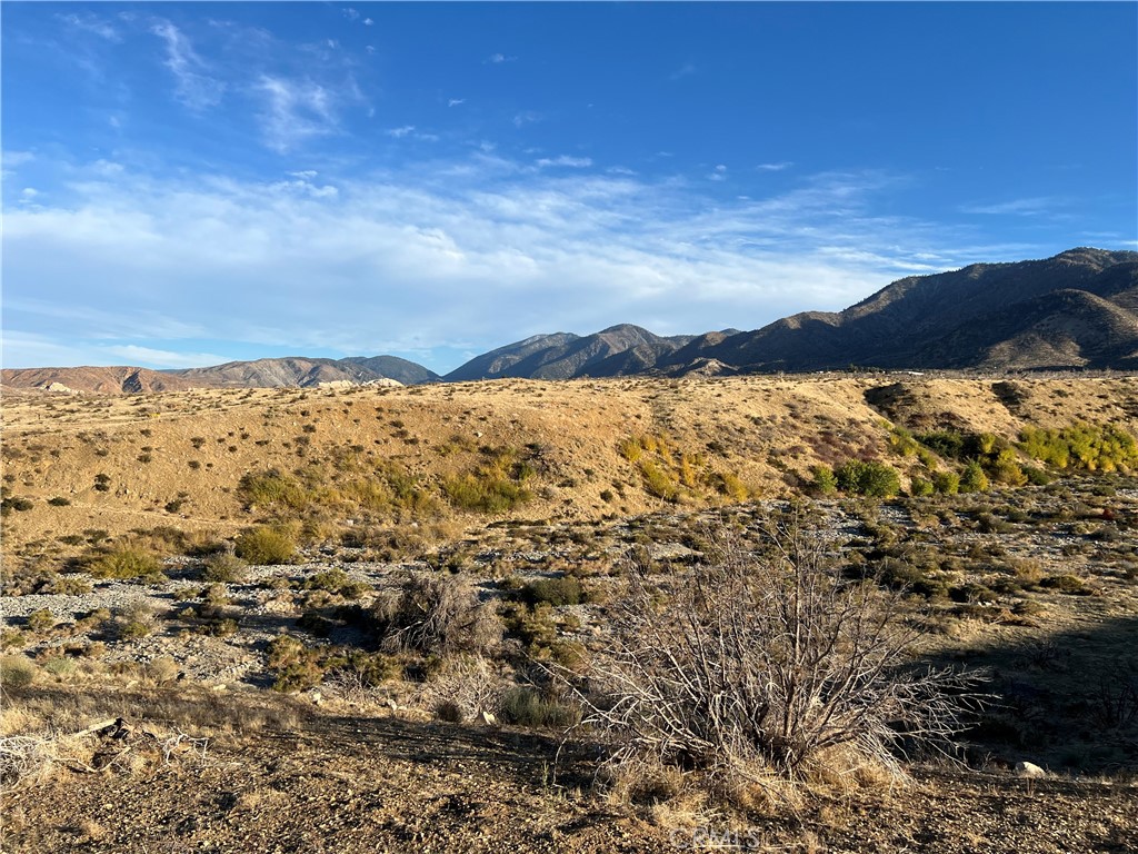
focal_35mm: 26
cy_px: 427
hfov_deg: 67.3
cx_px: 569
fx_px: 855
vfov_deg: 53.1
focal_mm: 5.7
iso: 50
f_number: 1.5
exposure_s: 1/3571
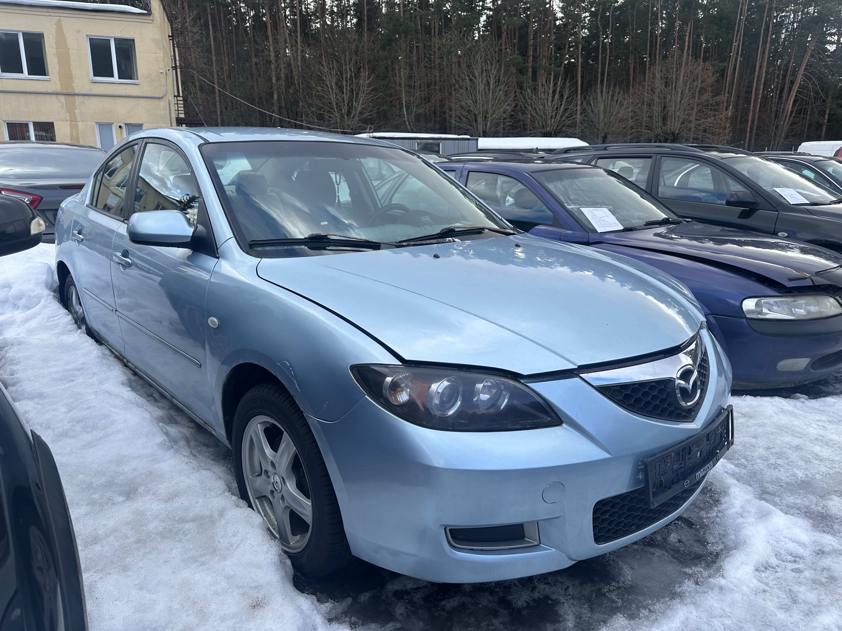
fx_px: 584
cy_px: 316
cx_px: 421
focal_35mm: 24
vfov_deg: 56.8
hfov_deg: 71.6
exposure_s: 1/1495
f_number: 1.78
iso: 80
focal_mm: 6.86
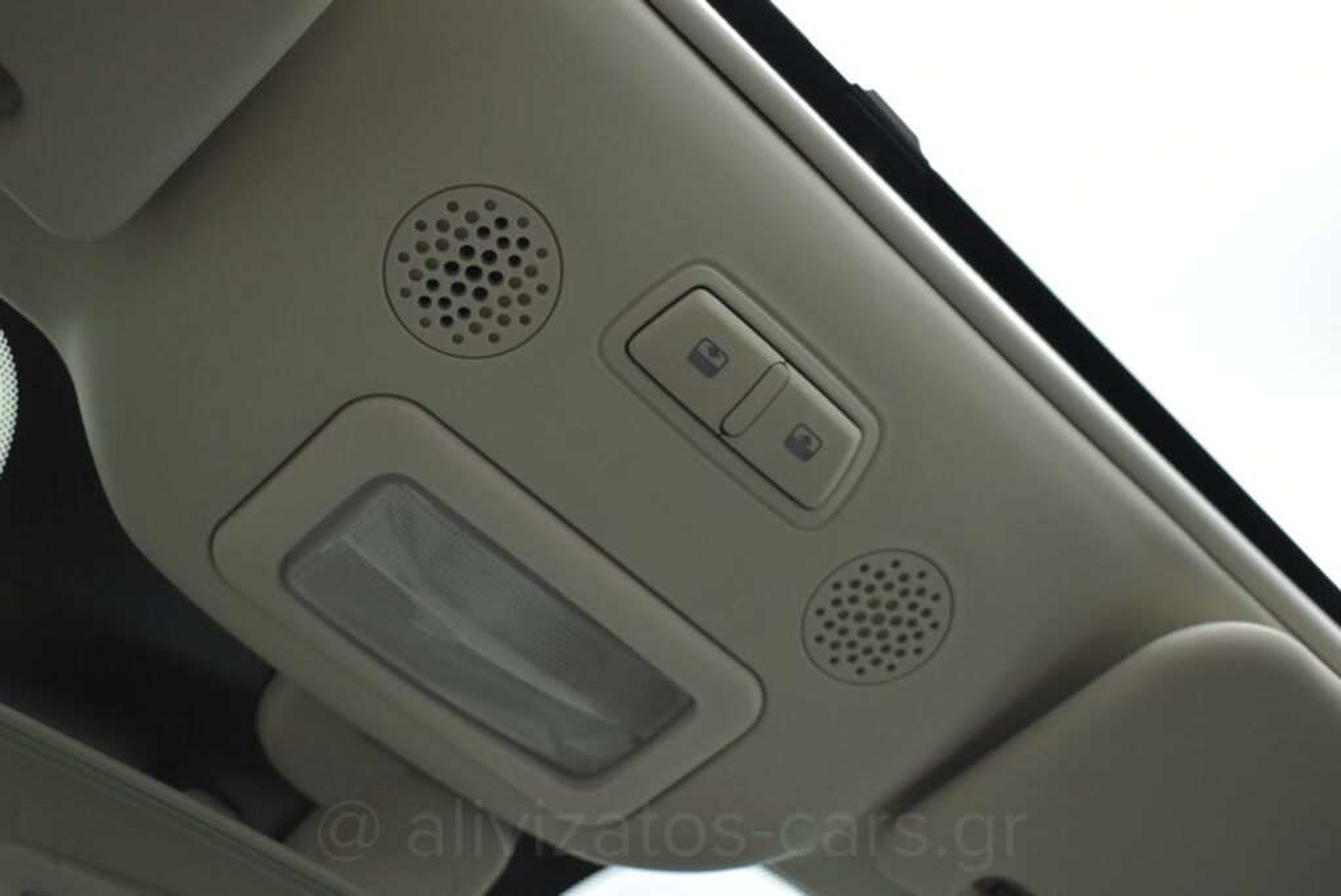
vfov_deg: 29.9
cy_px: 448
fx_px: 1677
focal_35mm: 45
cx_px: 670
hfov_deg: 43.6
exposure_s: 1/200
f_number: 4.2
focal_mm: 30
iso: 1600
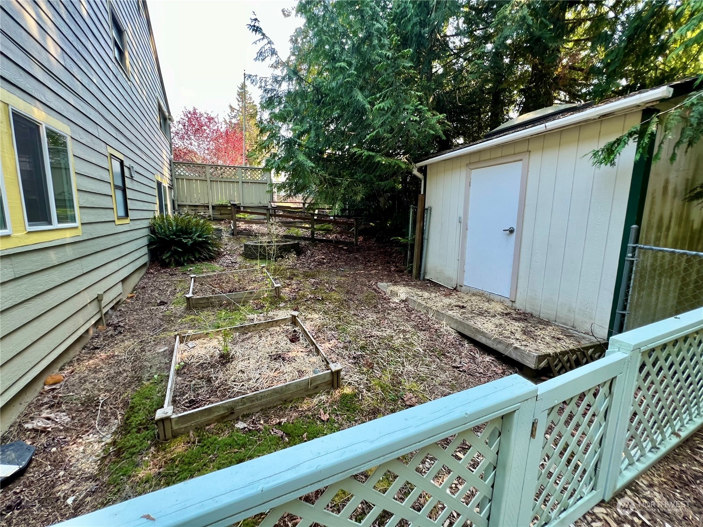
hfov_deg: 106.2
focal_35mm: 13
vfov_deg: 89.9
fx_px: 264
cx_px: 352
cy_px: 264
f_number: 1.8
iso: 50
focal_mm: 1.57
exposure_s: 1/99
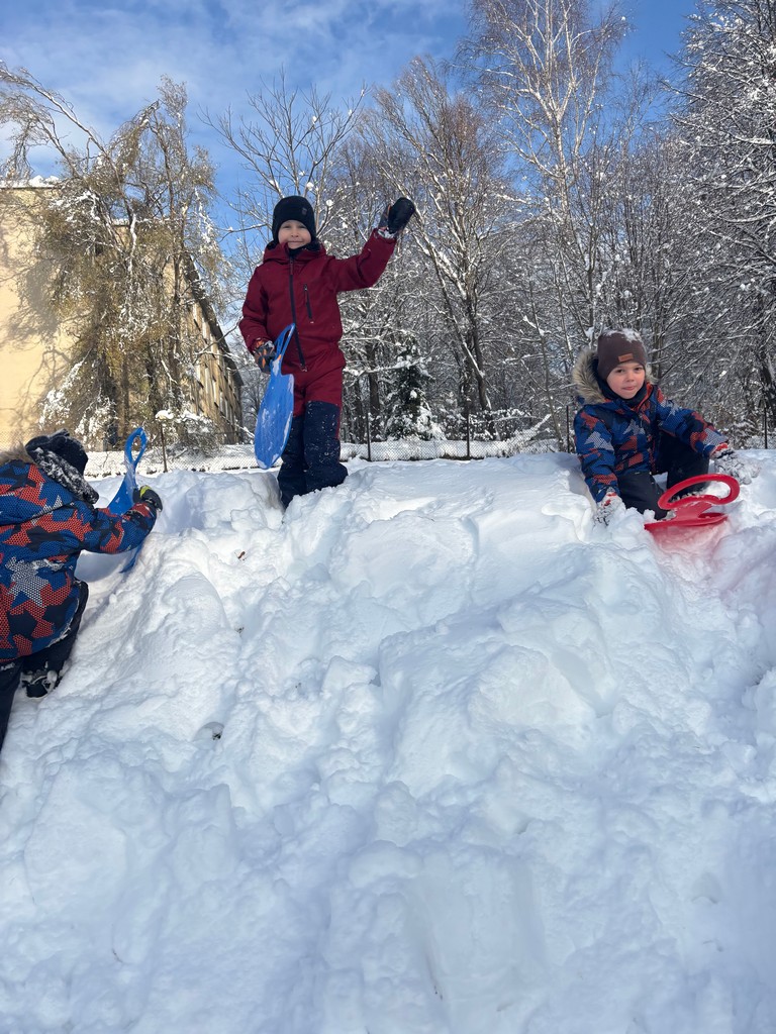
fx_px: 777
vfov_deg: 67.3
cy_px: 517
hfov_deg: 53.1
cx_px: 388
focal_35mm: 26
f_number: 1.6
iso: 50
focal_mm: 5.96
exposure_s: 1/4255
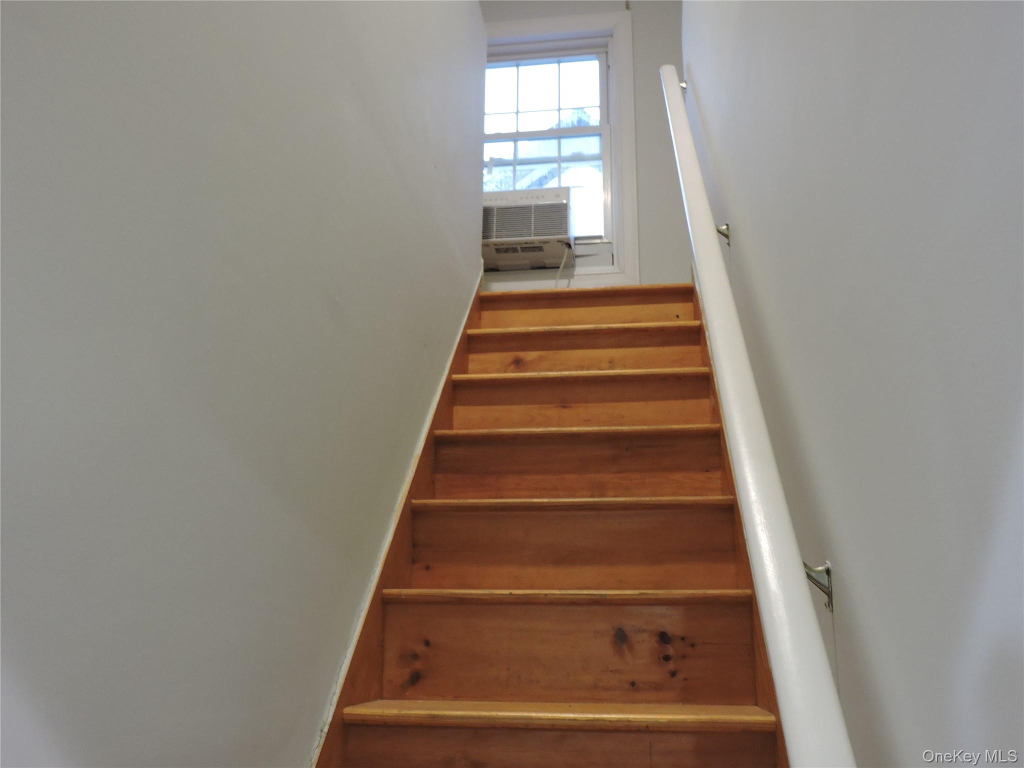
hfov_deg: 60.0
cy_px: 384
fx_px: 887
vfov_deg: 46.8
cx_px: 512
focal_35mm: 30
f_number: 3.1
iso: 400
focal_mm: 5.4
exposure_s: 1/20
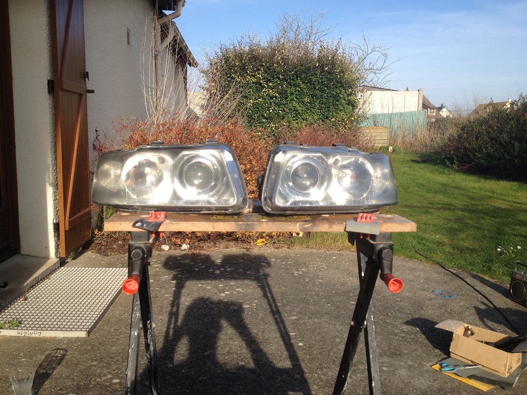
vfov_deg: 40.7
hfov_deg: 52.6
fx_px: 533
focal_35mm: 35
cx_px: 264
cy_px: 198
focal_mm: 4.28
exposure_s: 1/1126
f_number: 2.4
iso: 50
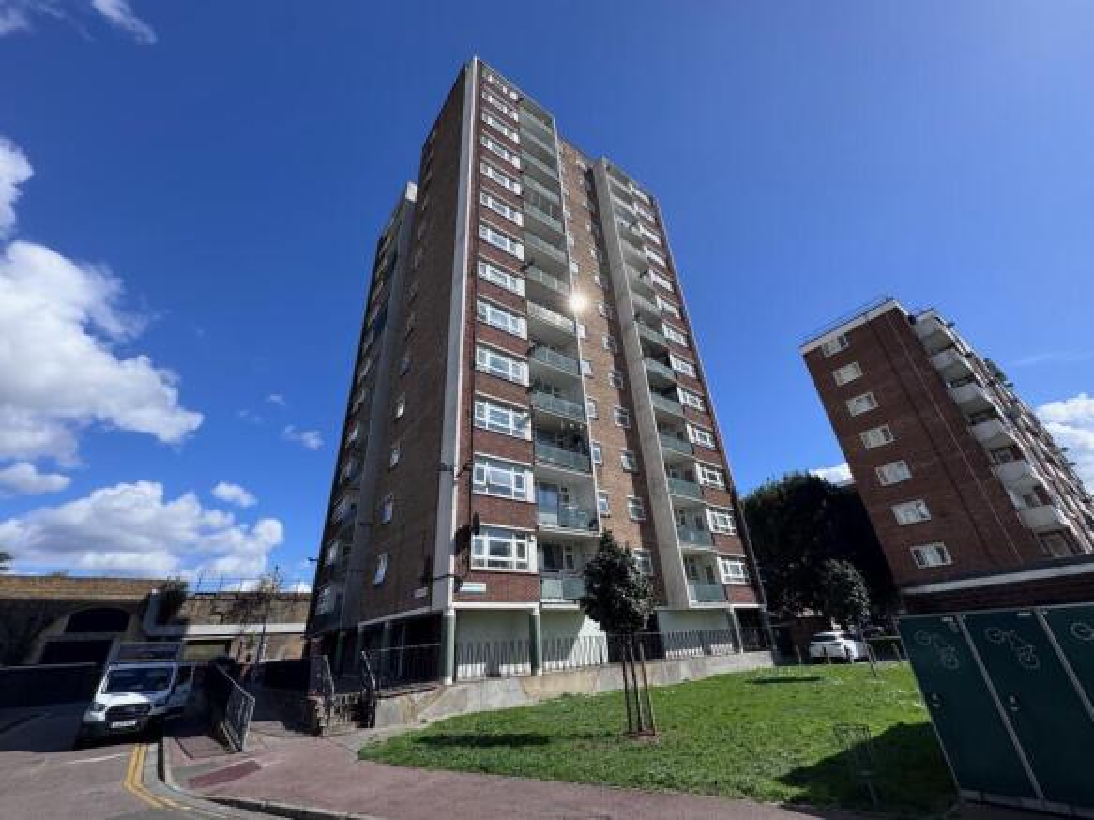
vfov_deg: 85.7
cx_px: 547
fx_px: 442
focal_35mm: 14
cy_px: 410
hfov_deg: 102.1
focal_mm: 2.22
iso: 50
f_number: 2.2
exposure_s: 1/2028
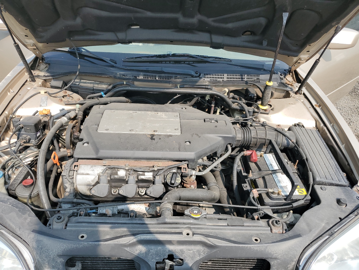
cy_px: 135
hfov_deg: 67.3
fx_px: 270
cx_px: 180
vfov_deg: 53.1
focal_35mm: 26
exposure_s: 1/1429
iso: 50
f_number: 1.5
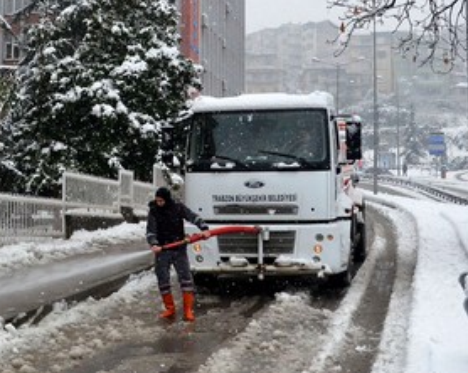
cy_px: 99
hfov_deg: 29.9
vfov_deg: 24.7
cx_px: 64
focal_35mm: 61
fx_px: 844
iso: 1600
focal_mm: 18
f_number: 10
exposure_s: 1/400
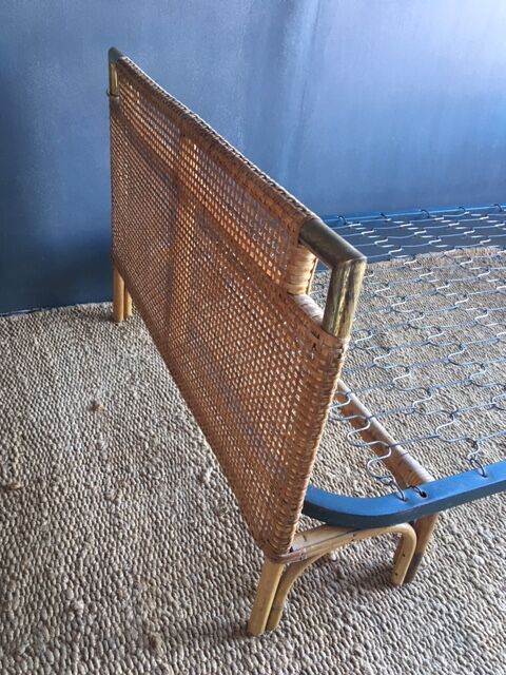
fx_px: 565
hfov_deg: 48.2
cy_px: 338
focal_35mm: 29
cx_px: 253
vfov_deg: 61.7
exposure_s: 1/33
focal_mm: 4.15
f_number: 2.2
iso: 125
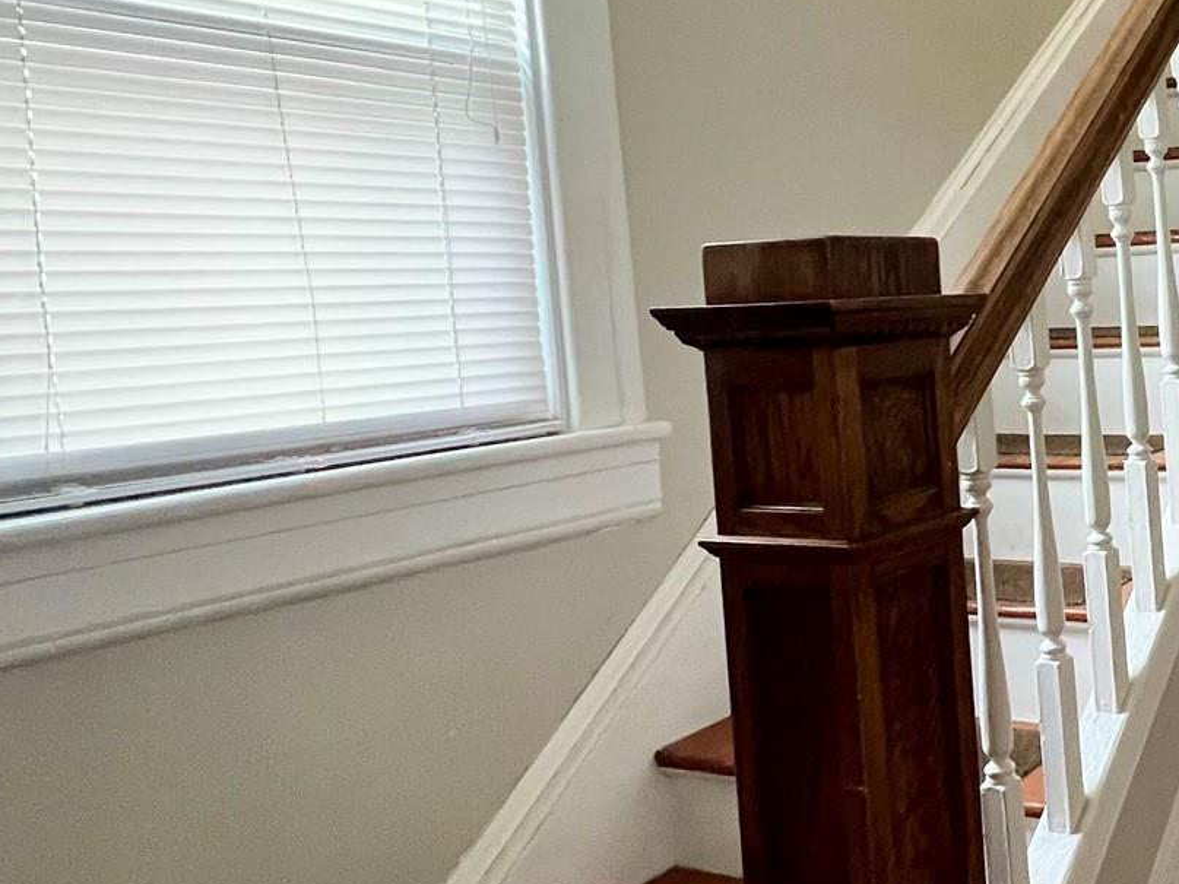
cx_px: 1297
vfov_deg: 42.6
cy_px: 332
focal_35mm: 33
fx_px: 1124
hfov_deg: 43.1
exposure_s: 1/60
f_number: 1.8
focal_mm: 1.57
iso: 400
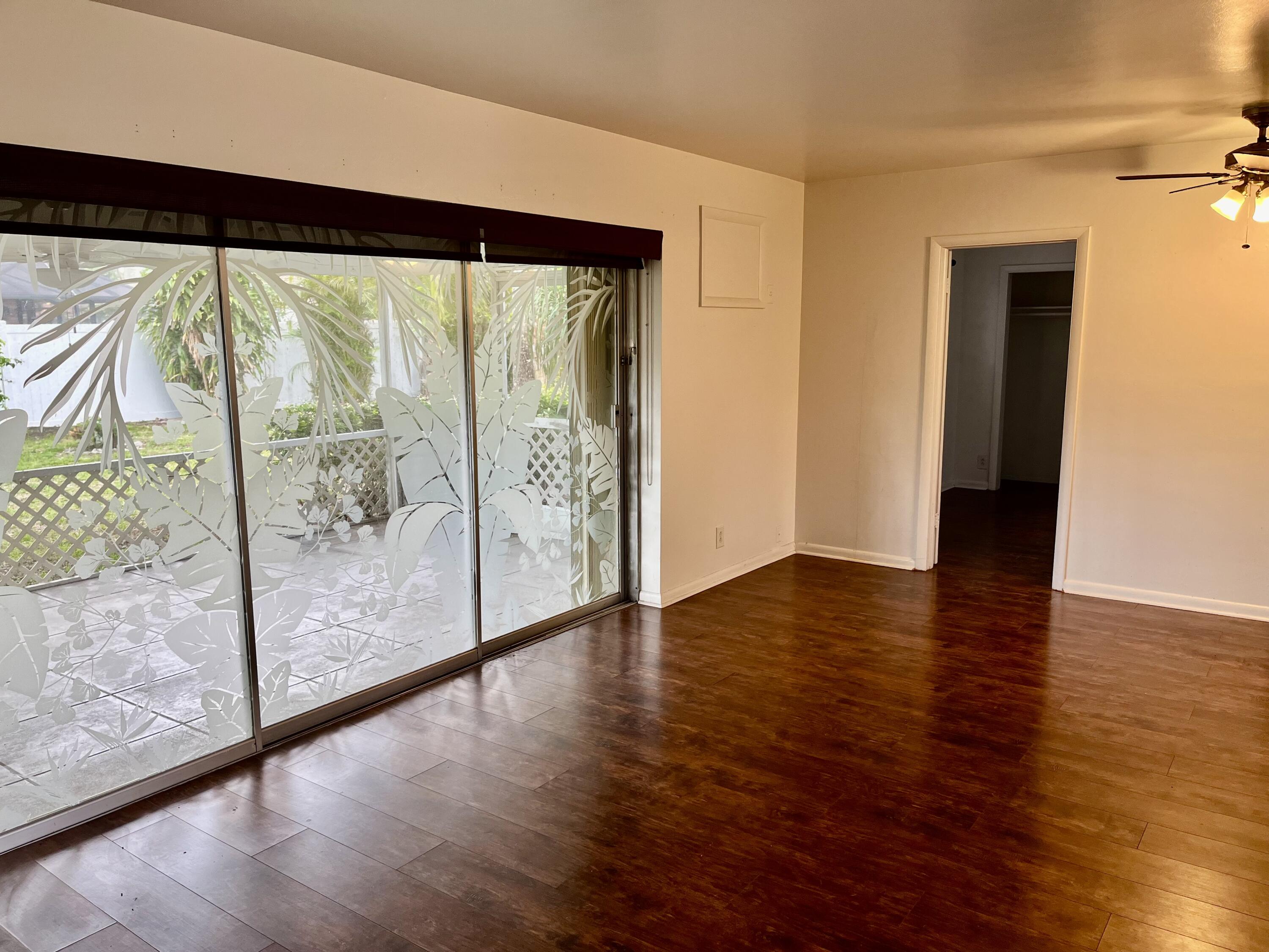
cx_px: 634
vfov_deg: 53.1
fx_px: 953
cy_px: 476
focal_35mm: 26
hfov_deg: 67.3
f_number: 1.6
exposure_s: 1/120
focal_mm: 5.1
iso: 100
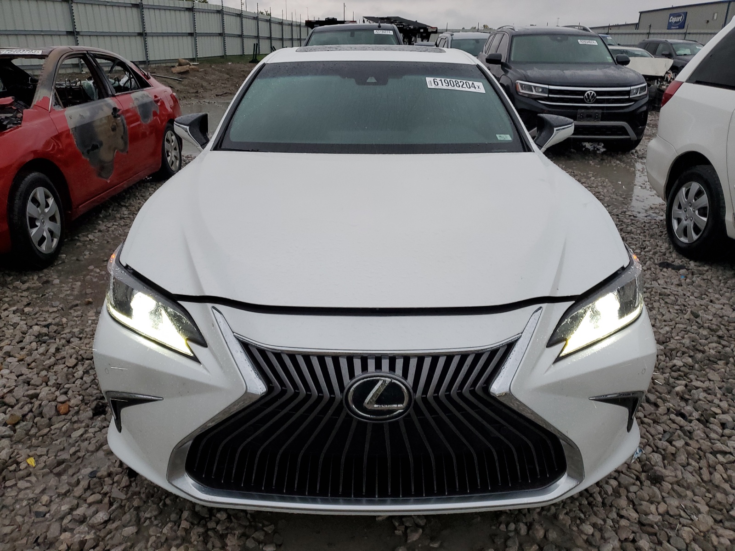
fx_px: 552
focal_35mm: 26
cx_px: 368
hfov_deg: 67.3
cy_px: 276
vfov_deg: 53.1
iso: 68
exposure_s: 1/100
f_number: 1.5
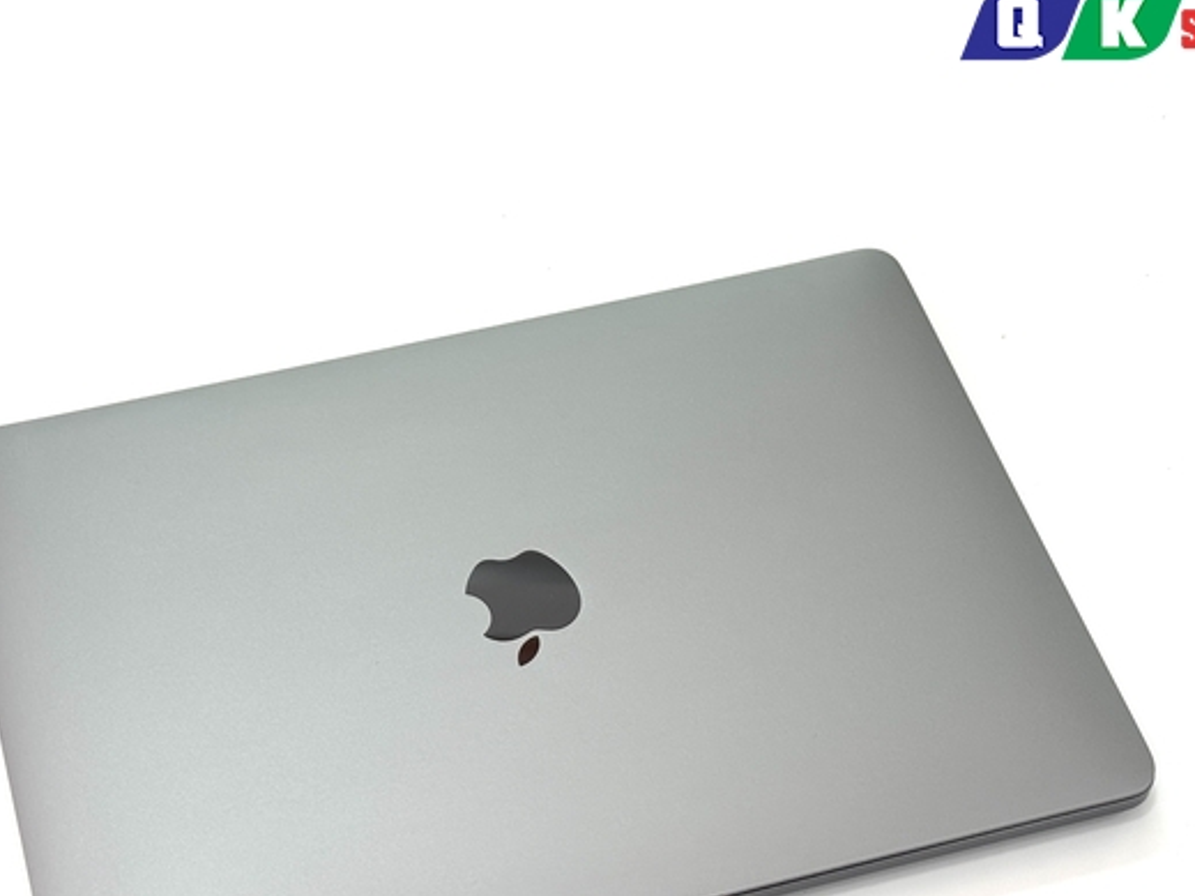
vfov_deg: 19.8
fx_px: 2554
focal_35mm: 74
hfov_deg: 26.3
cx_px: 520
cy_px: 631
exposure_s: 1/193
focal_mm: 6.76
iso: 50
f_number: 1.78
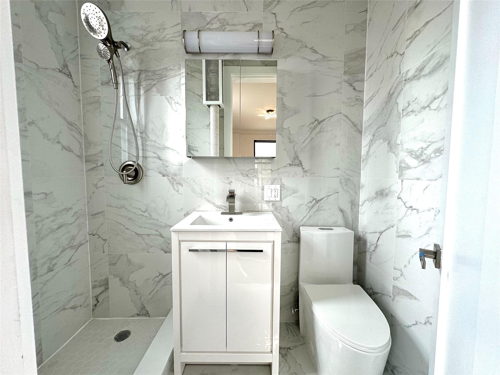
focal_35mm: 14
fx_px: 202
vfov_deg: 85.7
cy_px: 188
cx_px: 250
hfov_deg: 102.1
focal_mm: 2.22
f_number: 2.2
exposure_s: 1/99
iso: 80
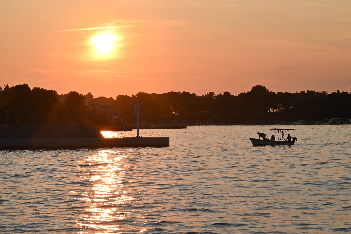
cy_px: 117
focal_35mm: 122
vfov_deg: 11.2
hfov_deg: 16.8
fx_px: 1190
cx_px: 176
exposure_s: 1/125
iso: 320
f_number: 29
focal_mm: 122
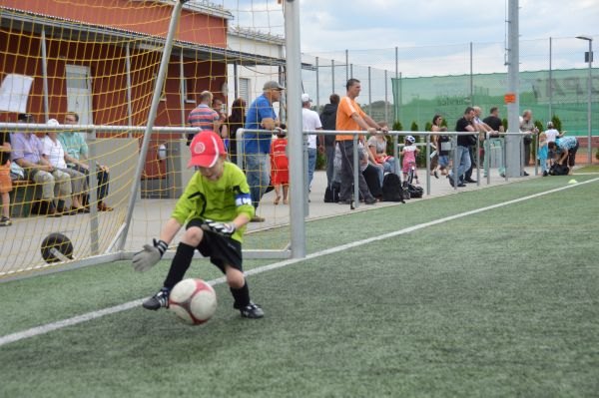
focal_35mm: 82
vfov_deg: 16.5
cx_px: 300
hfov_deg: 24.6
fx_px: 1372
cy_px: 199
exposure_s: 1/1250
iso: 400
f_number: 5.6
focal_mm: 55
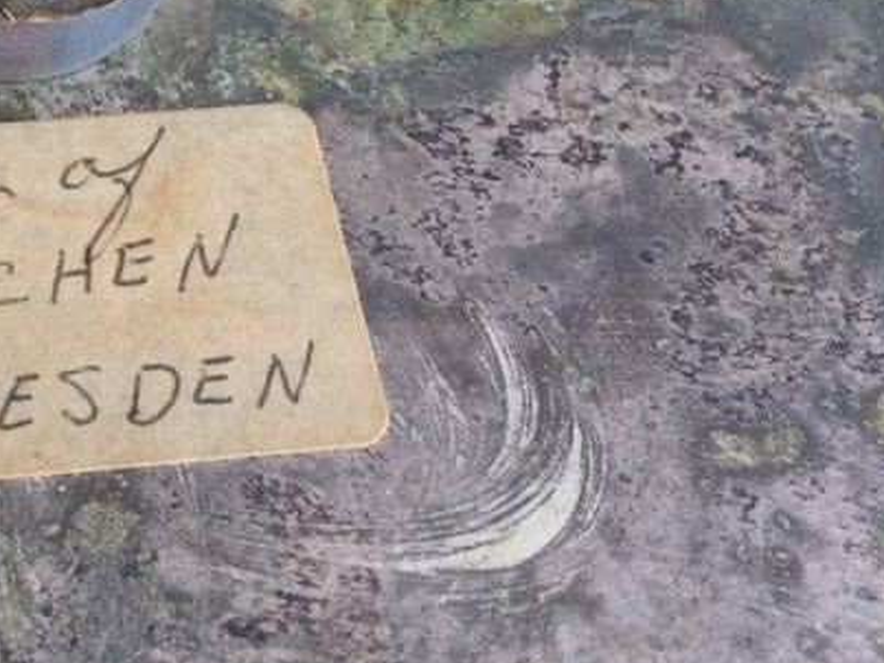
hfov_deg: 26.7
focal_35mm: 67
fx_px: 1710
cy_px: 199
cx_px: -83
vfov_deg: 21.8
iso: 250
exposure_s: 1/30
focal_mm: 4.12
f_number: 2.2
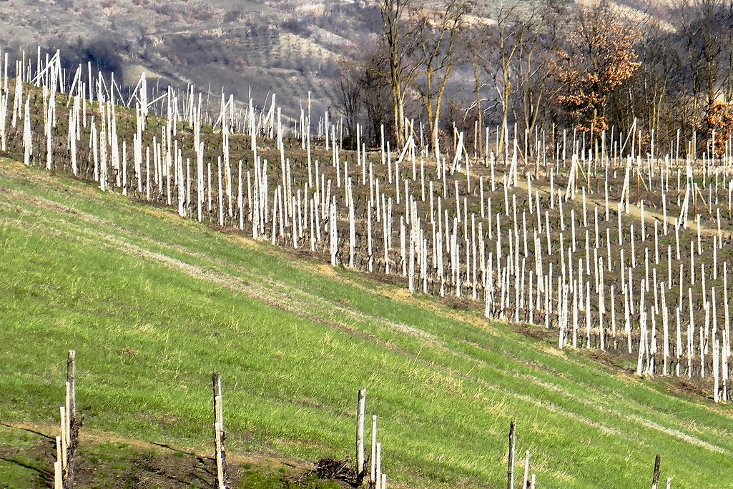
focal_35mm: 316
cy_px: 181
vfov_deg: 4.4
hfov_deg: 6.5
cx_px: 554
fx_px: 6436
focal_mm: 49.2
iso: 125
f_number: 5.7
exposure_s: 1/640
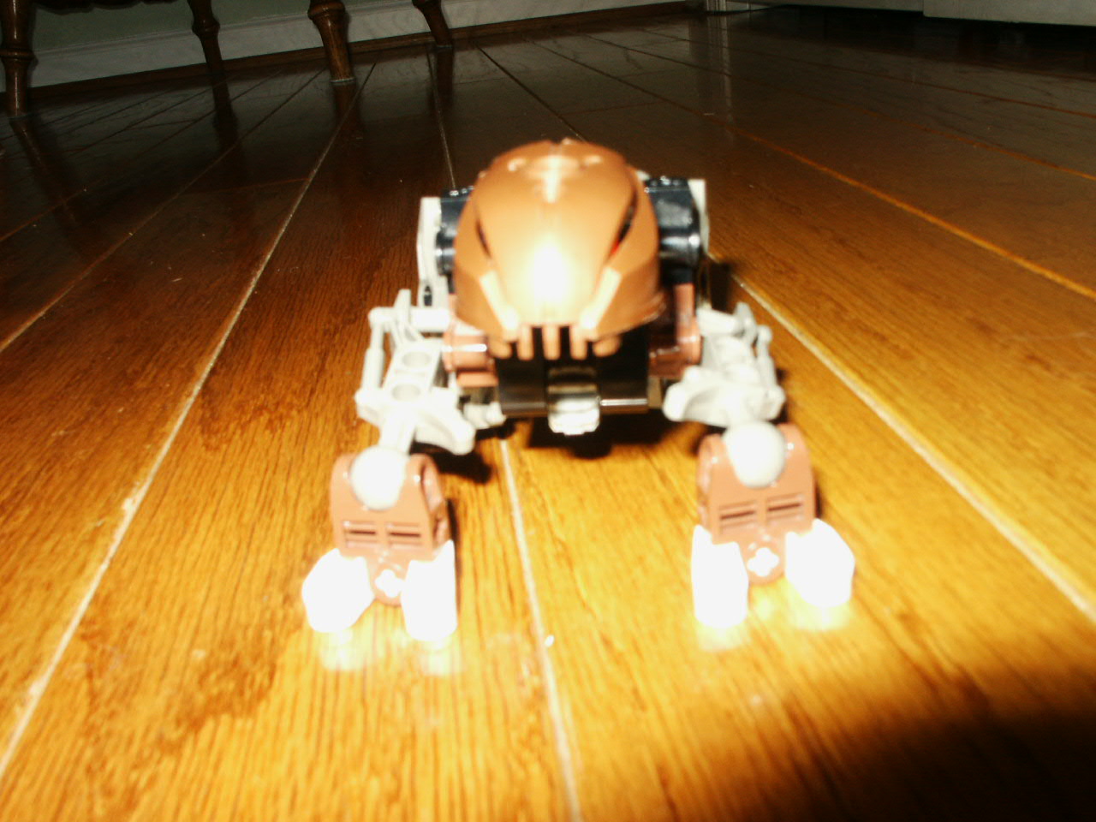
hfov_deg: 52.6
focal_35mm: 35
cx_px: 548
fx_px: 1108
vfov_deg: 40.7
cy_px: 411
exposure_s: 1/45
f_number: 6.7
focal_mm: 7.18
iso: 200
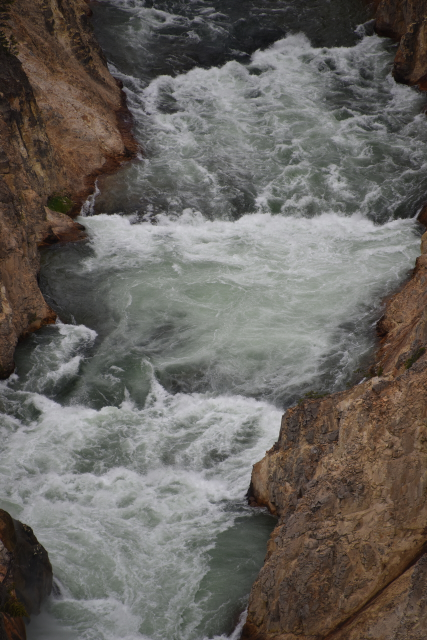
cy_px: 320
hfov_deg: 4.6
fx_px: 5334
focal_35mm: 300
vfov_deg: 6.9
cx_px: 214
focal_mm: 300
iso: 200
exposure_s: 1/640
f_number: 5.6
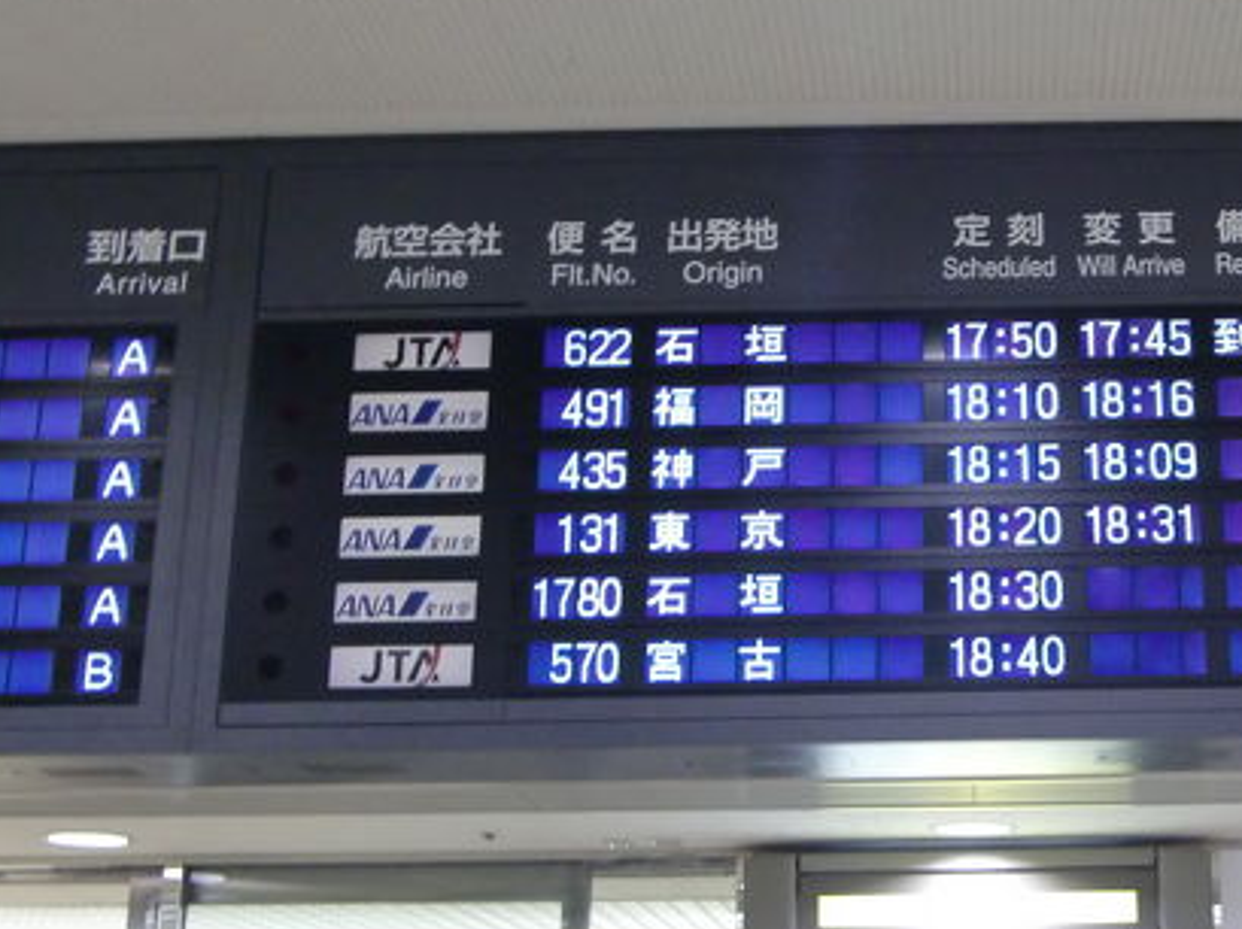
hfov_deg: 30.6
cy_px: 475
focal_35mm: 62
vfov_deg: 23.6
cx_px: 963
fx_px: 2223
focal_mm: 6.9
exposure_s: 1/40
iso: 400
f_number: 3
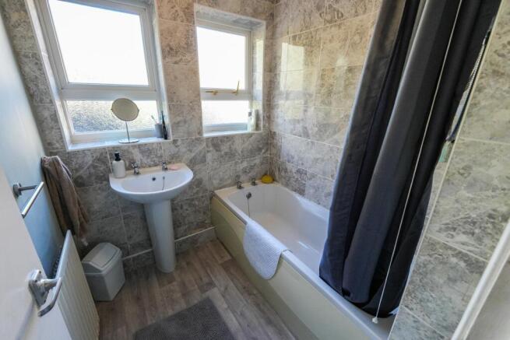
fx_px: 213
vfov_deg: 77.4
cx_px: 255
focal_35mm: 15
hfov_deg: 100.4
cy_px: 170
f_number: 4
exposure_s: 1/160
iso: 1250
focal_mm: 10
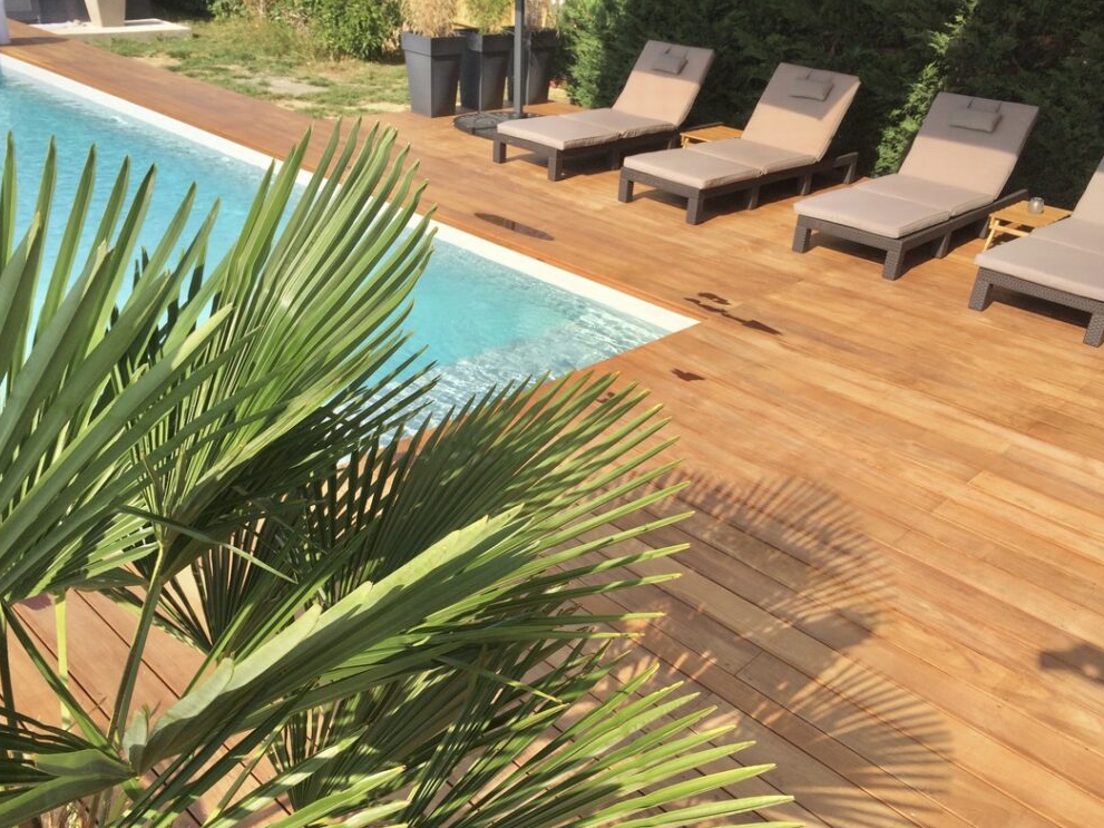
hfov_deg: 58.4
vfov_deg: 45.4
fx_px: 989
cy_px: 425
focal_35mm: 31
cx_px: 556
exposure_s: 1/1580
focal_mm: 4.12
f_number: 2.2
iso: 40
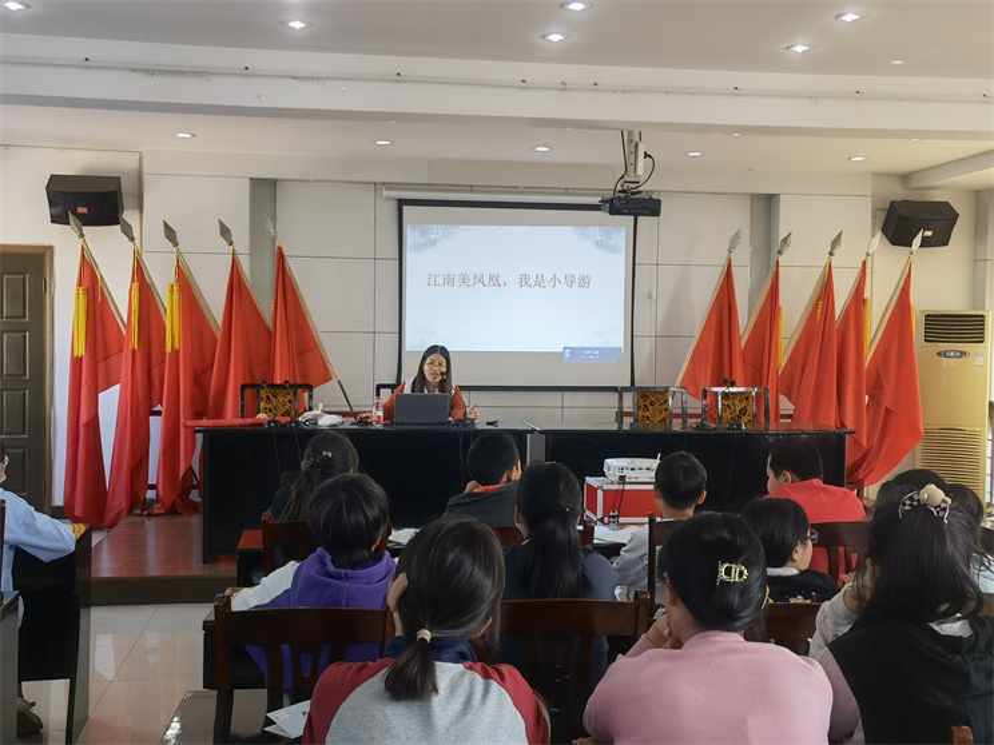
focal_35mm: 42
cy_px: 372
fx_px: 1206
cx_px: 497
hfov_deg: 44.8
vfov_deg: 34.3
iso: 50
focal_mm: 6.67
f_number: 1.9
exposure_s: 1/128
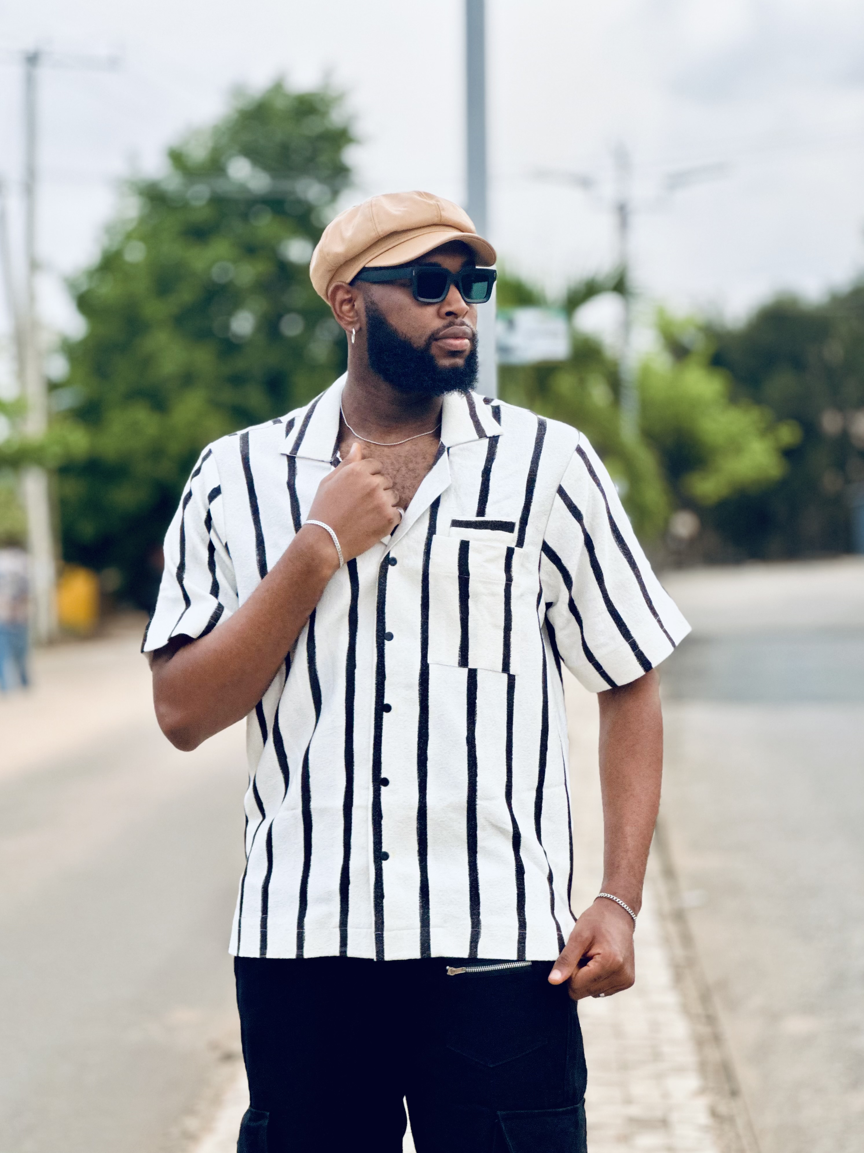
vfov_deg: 25.0
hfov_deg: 18.9
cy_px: 572
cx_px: 428
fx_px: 2596
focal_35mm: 78
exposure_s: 1/121
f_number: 2.8
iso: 160
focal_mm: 9
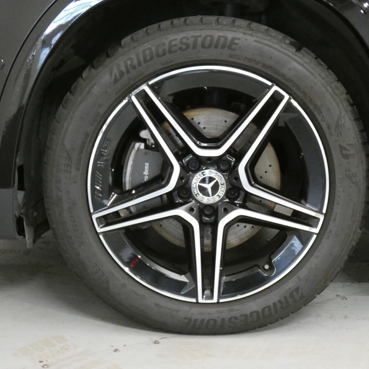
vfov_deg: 30.0
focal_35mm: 57
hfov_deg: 30.0
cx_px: 209
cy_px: 184
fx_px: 687
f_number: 3.8
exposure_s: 1/30
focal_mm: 8.6
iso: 1600
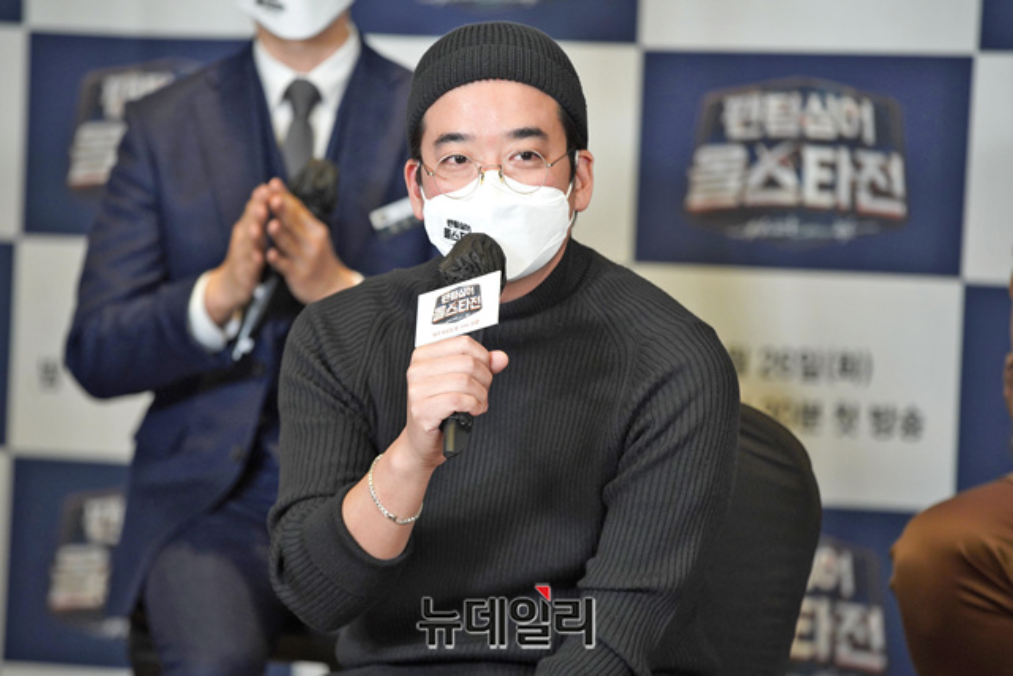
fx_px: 5629
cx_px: 506
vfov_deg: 6.9
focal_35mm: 200
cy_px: 338
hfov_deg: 10.3
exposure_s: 1/200
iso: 2000
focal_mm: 200
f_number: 3.5
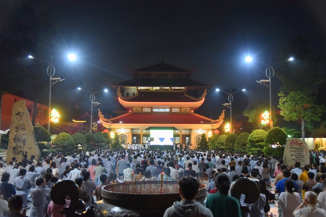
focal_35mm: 38
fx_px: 344
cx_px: 163
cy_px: 108
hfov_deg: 50.7
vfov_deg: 35.0
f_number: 4
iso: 2000
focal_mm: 38
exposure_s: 1/80
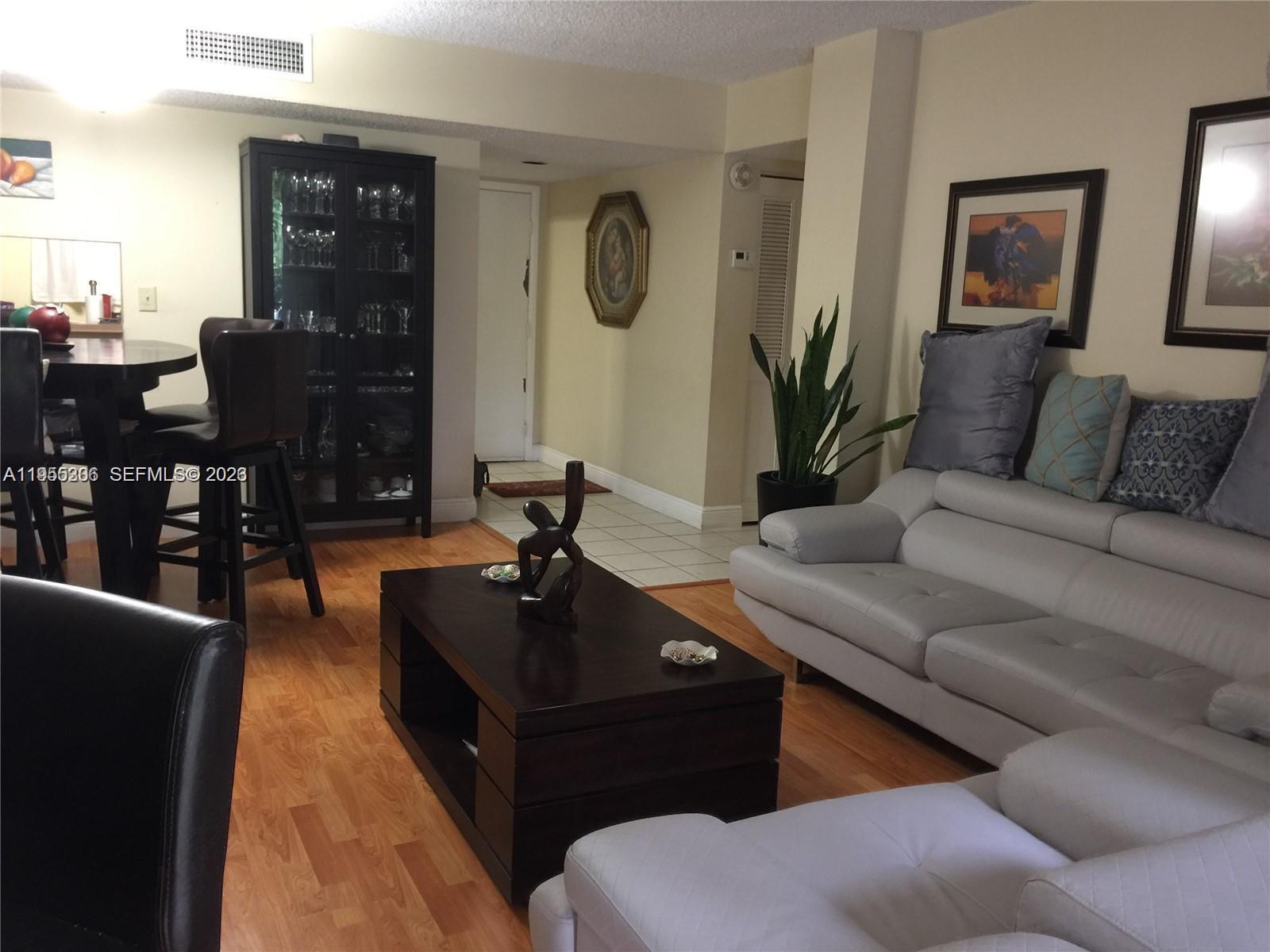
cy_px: 476
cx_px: 635
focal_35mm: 29
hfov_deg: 61.7
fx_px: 1064
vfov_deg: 48.2
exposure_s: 1/4
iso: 64
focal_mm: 4.15
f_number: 2.2
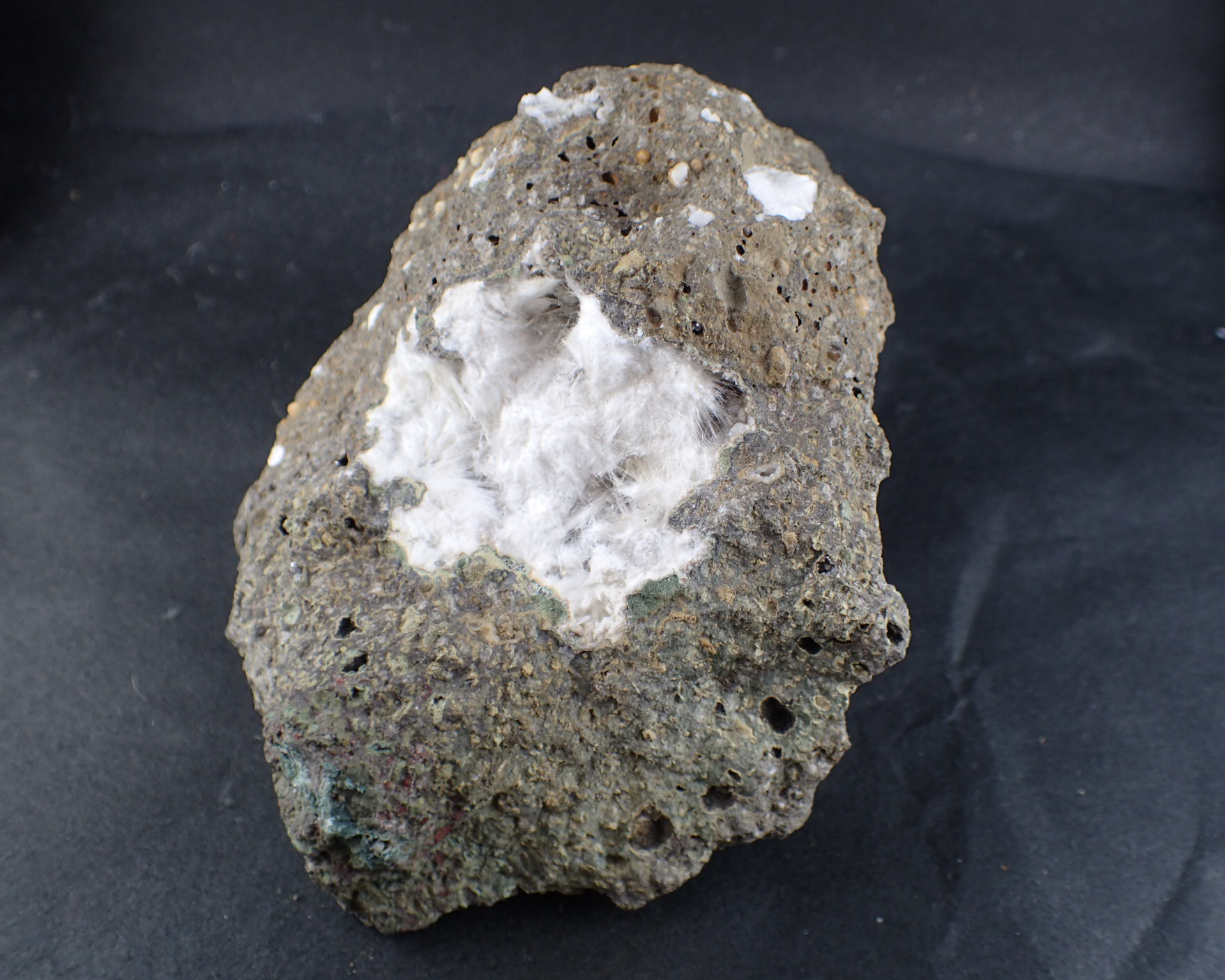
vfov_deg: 45.8
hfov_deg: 55.6
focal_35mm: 32
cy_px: 501
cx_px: 644
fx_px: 1160
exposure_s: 1/160
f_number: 2.3
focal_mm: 5.5
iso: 100
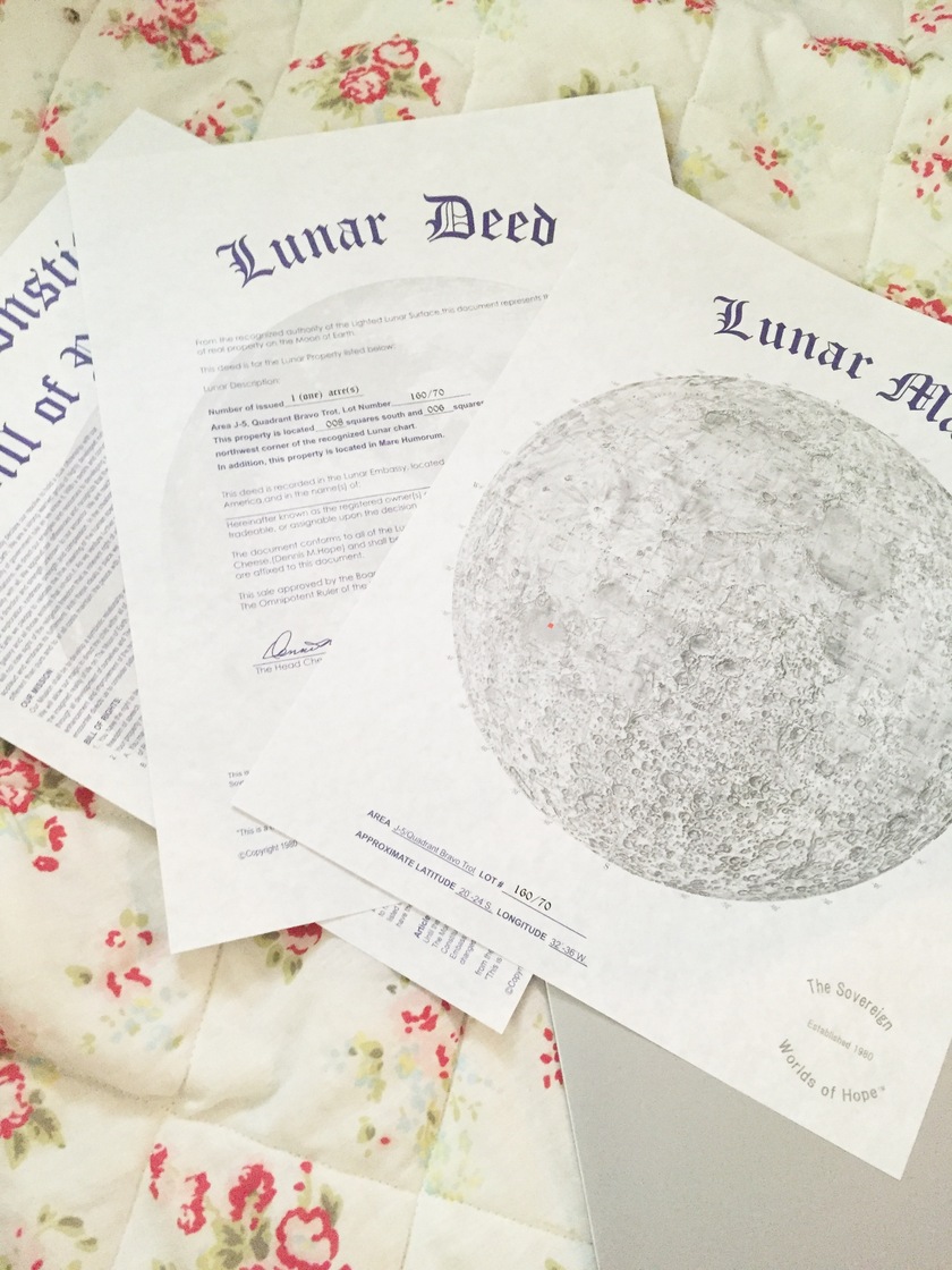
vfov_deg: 61.7
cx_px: 476
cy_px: 635
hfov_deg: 48.2
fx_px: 1063
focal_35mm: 29
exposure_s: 1/20
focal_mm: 4.15
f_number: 2.2
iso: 250
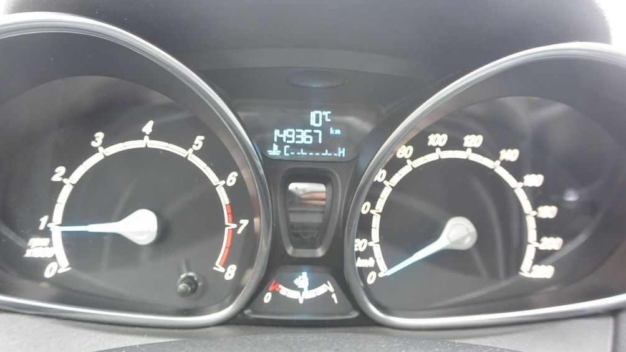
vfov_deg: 37.8
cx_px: 309
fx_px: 515
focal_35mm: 31
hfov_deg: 62.6
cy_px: 182
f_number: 3.5
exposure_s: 1/60
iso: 800
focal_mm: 11
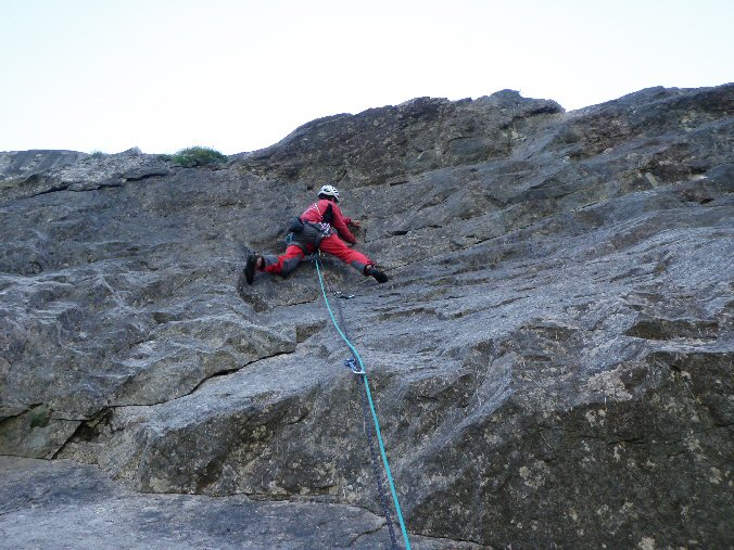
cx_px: 367
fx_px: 594
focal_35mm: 28
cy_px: 275
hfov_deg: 63.4
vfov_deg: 49.7
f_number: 3.5
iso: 50
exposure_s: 1/80
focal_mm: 5
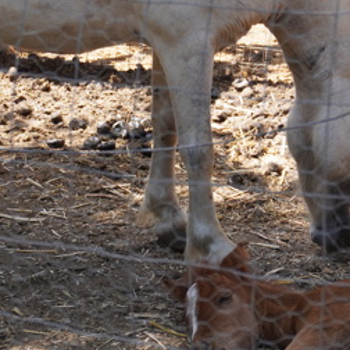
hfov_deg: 12.4
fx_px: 1617
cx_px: 156
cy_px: 120
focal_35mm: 141
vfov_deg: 12.3
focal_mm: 35
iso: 100
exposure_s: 1/60
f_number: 5.6
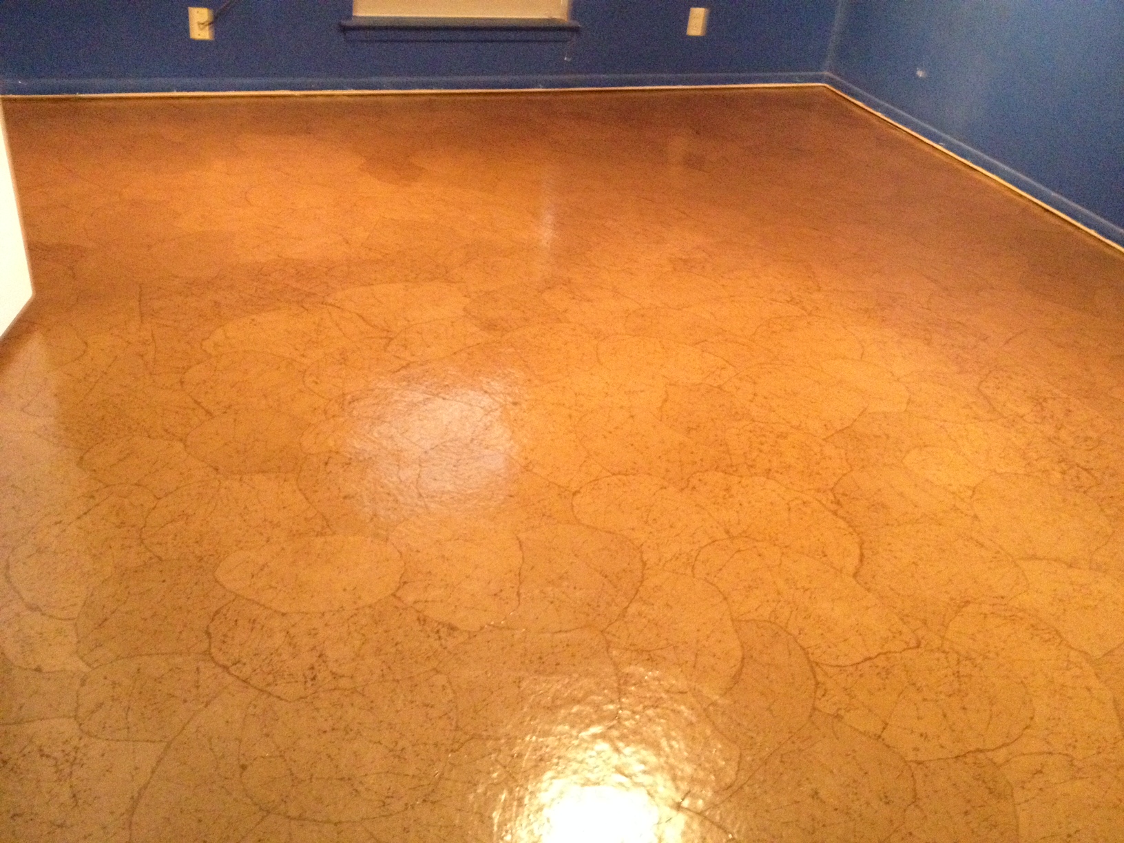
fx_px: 1136
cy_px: 422
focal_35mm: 35
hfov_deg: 52.6
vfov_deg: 40.7
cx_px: 562
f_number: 2.4
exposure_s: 1/15
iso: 640
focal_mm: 4.28
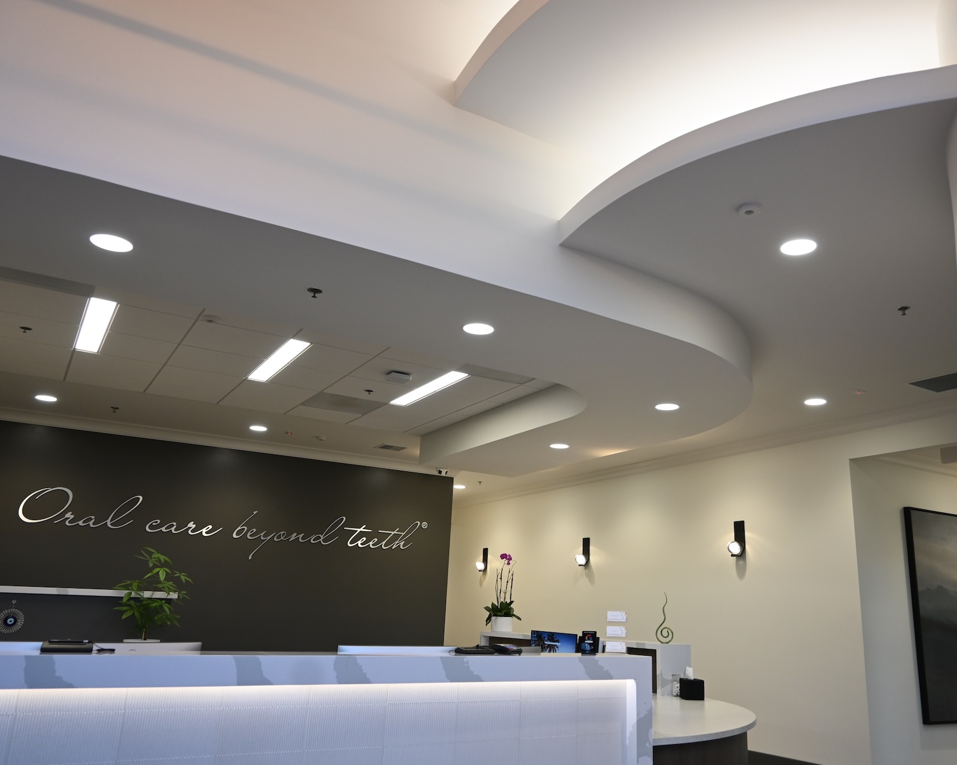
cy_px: 384
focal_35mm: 28
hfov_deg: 62.1
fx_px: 793
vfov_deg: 51.5
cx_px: 530
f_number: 4.5
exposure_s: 1/80
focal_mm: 16
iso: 320
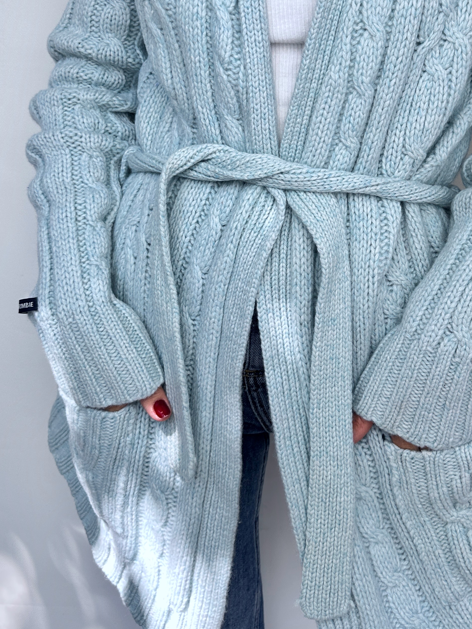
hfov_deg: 36.4
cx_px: 318
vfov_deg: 46.9
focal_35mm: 39
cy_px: 197
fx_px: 709
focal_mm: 6.86
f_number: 1.78
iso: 80
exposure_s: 1/424
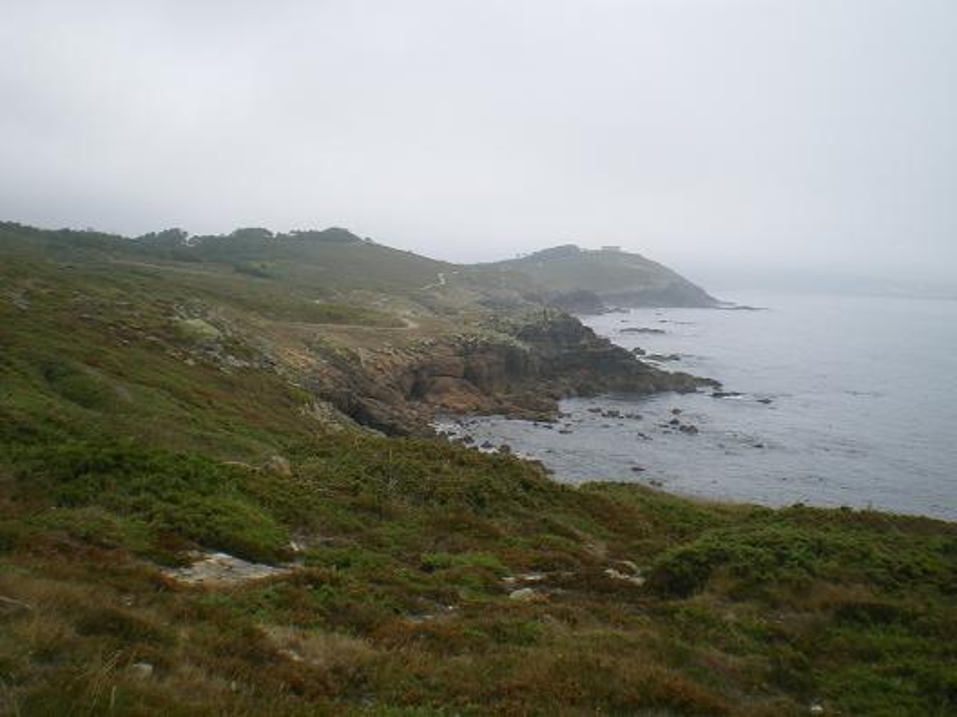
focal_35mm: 38
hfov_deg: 49.0
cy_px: 358
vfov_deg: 37.7
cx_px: 478
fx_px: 1051
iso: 64
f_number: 4.6
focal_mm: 6.3
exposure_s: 1/250
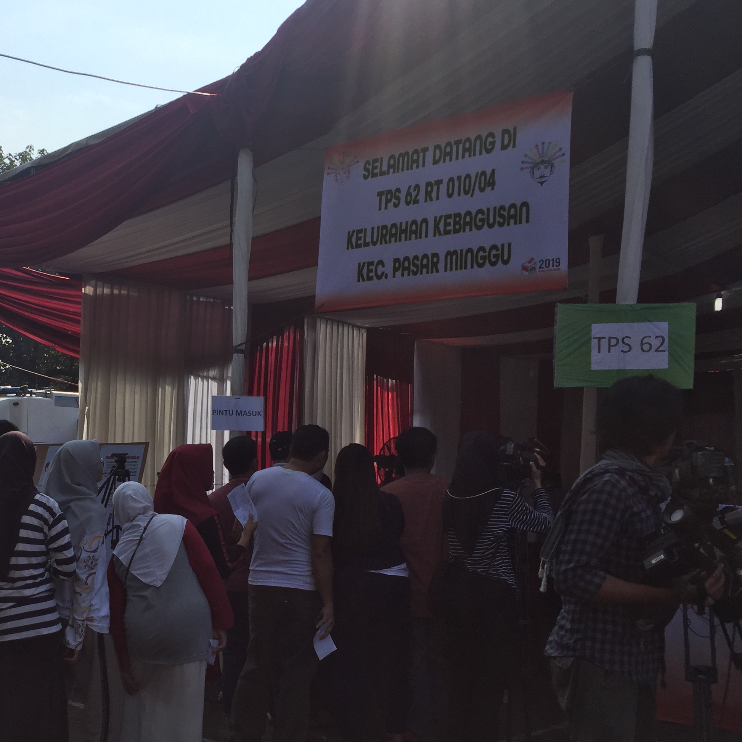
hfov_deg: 37.9
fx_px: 1043
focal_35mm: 43
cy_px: 444
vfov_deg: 39.0
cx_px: 157
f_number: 2.2
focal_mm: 4.15
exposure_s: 1/3300
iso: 32
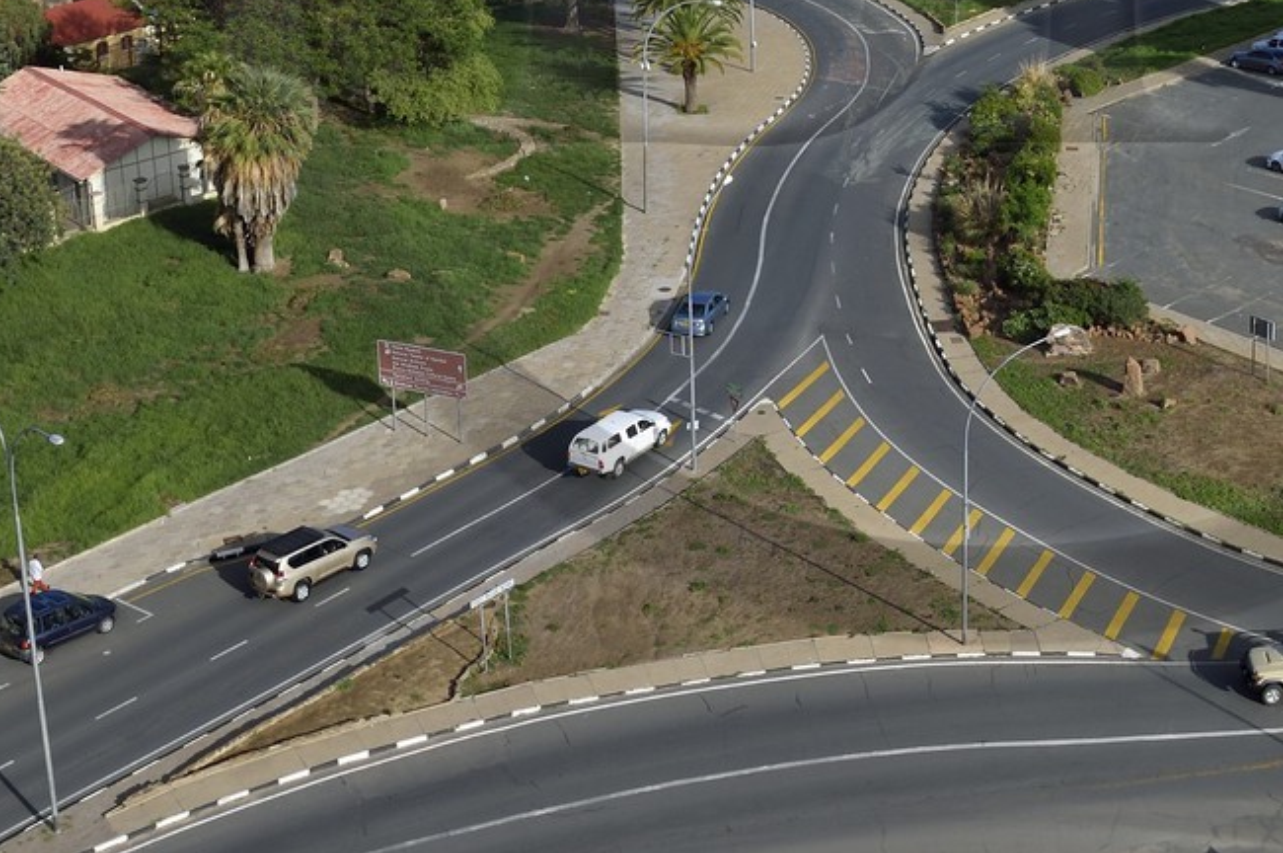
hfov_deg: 30.8
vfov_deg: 19.9
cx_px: 1001
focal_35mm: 64
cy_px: -178
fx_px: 2279
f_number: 14
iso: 200
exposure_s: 1/320
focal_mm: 26
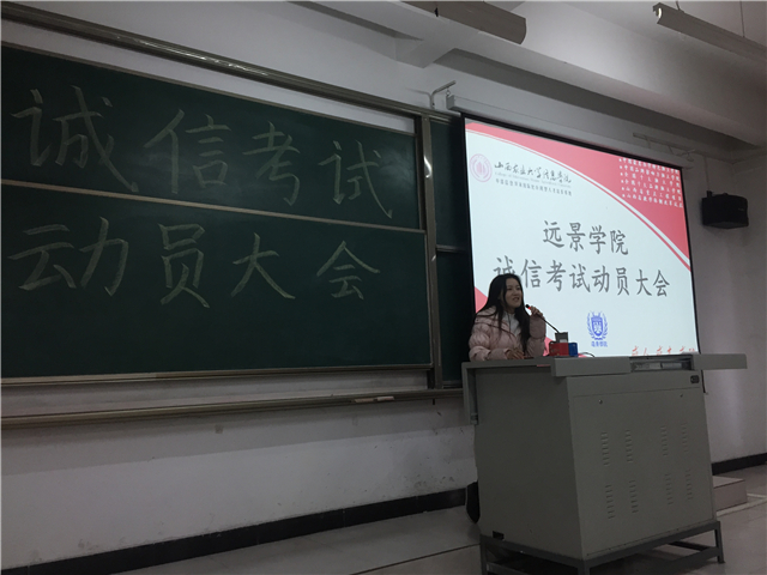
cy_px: 288
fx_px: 643
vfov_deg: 48.2
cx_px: 384
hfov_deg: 61.7
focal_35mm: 29
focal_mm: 4.15
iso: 40
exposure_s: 1/33
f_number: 2.2
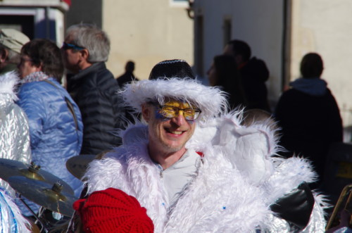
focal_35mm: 300
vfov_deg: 4.6
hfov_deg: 6.9
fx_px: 2927
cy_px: 116
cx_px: 176
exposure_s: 1/400
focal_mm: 200
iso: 200
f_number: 13
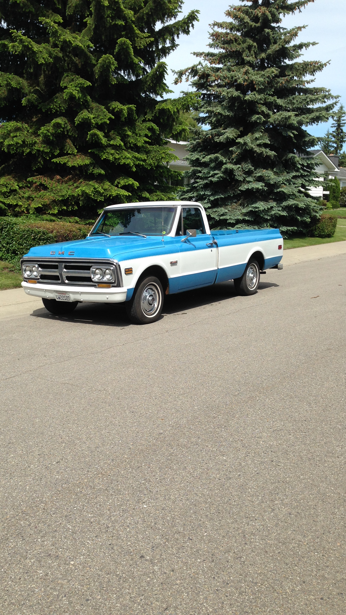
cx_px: 120
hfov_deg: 32.6
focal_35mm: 36
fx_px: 587
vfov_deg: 55.3
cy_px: 307
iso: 50
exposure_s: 1/1205
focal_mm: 4.12
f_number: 2.4
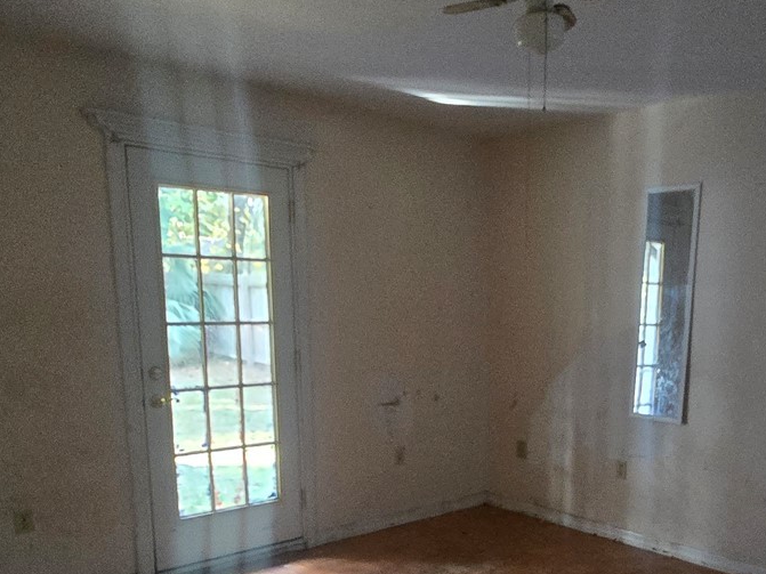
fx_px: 686
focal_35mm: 31
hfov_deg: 57.1
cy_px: 427
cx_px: 508
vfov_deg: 44.0
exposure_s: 1/40
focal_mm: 2.2
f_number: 2.2
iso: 1250
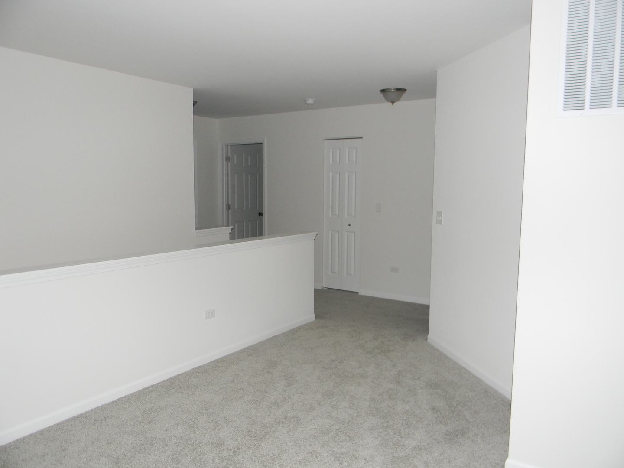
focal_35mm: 28
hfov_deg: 63.4
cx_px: 312
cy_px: 234
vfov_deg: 49.7
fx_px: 505
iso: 223
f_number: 3.5
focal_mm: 5
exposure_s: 1/26
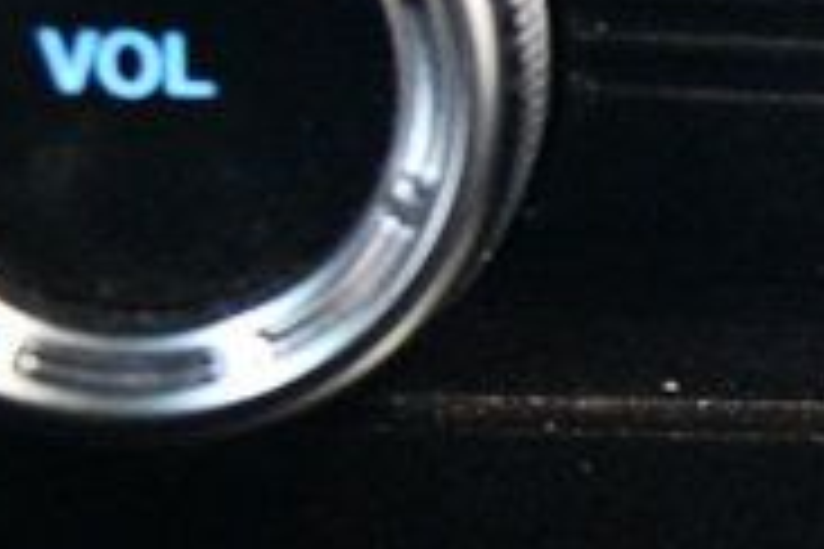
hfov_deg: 11.2
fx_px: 3845
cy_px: 540
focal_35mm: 168
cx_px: 1594
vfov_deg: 8.1
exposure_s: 1/60
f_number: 3.8
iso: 4500
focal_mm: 20
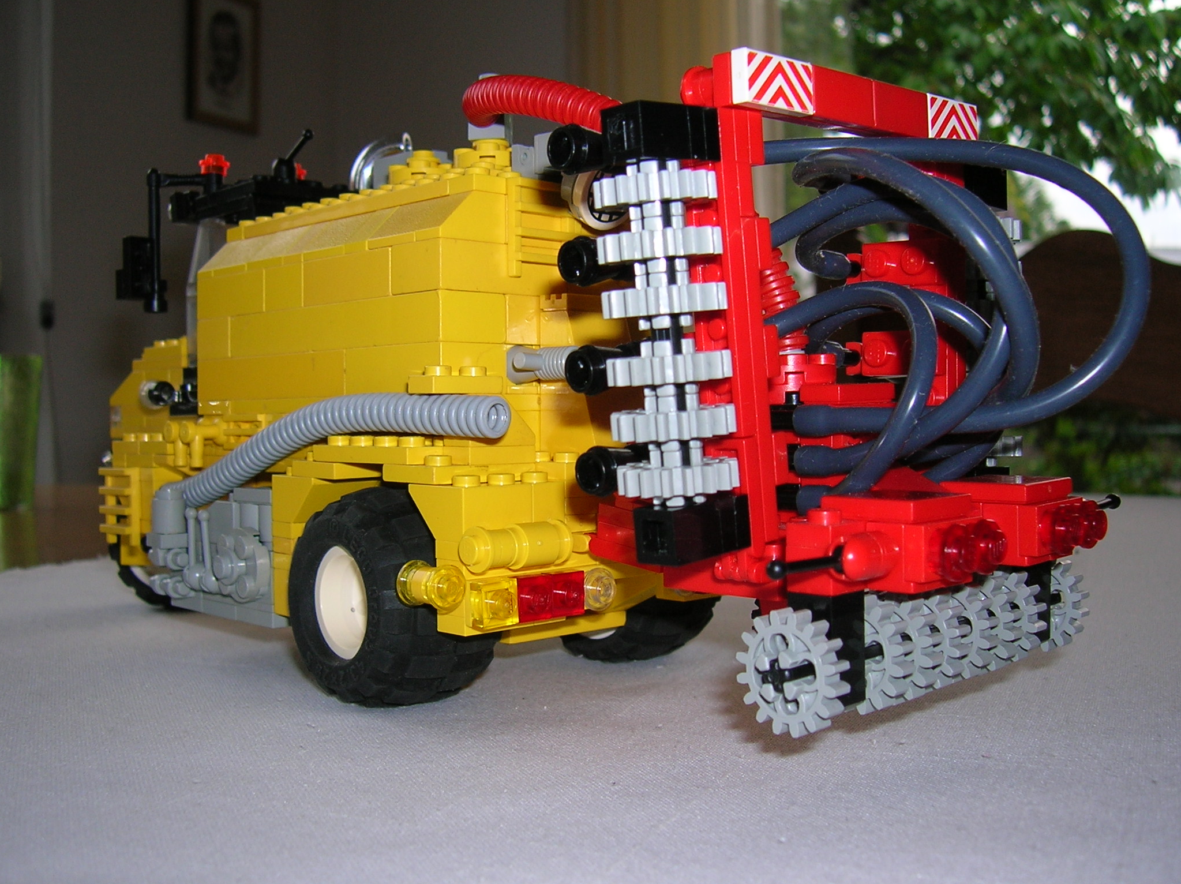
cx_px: 591
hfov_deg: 49.0
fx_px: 1295
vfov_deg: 37.7
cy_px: 428
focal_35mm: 38
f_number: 2.9
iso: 50
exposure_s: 1/60.1
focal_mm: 5.7
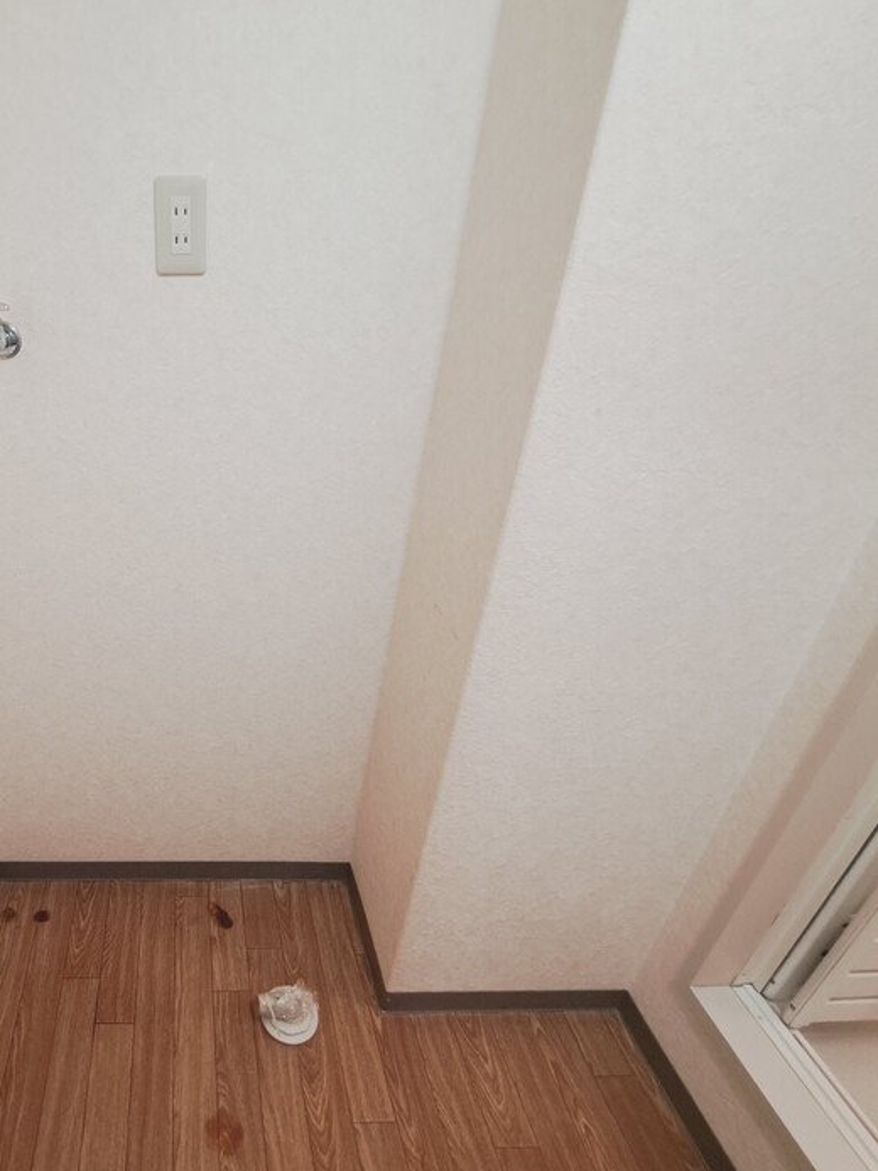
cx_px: 189
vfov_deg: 87.7
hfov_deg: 65.8
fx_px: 609
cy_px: 603
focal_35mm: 18
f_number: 2.2
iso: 160
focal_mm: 1.74
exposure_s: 1/40
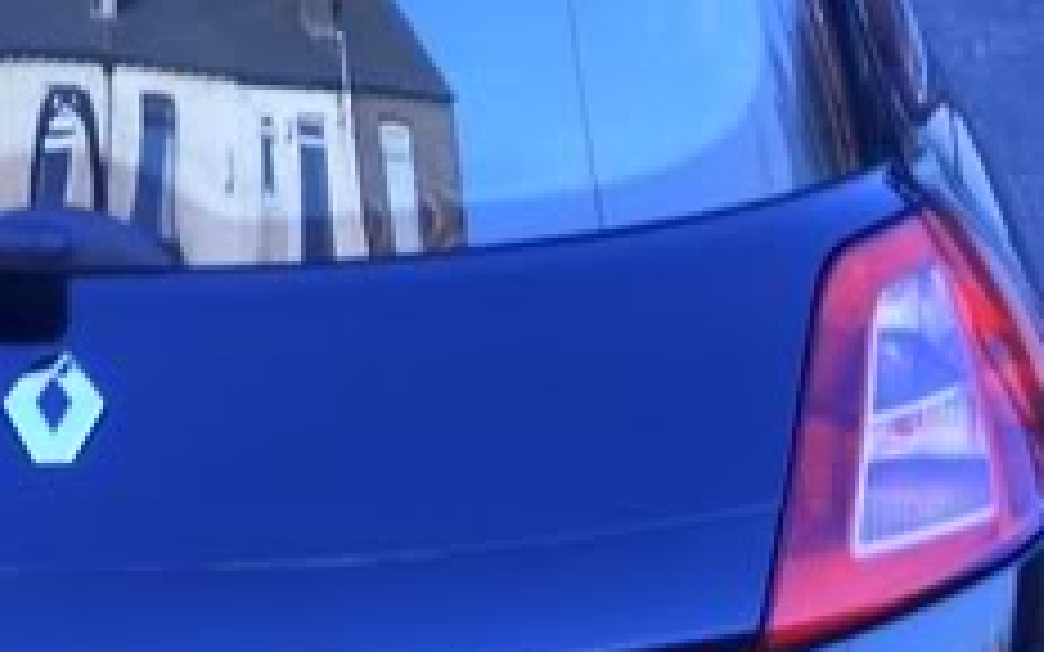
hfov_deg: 13.6
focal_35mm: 152
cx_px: -18
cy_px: 139
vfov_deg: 8.6
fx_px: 4325
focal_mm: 6.9
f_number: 4.6
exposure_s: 1/60
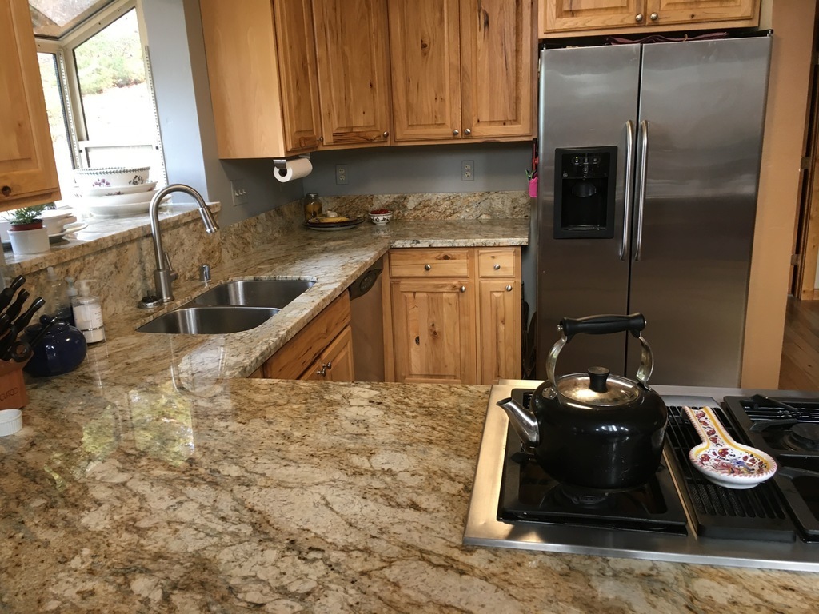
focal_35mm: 29
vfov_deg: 48.2
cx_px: 410
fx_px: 686
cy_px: 307
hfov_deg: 61.7
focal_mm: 4.15
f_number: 2.2
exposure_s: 1/30
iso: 80
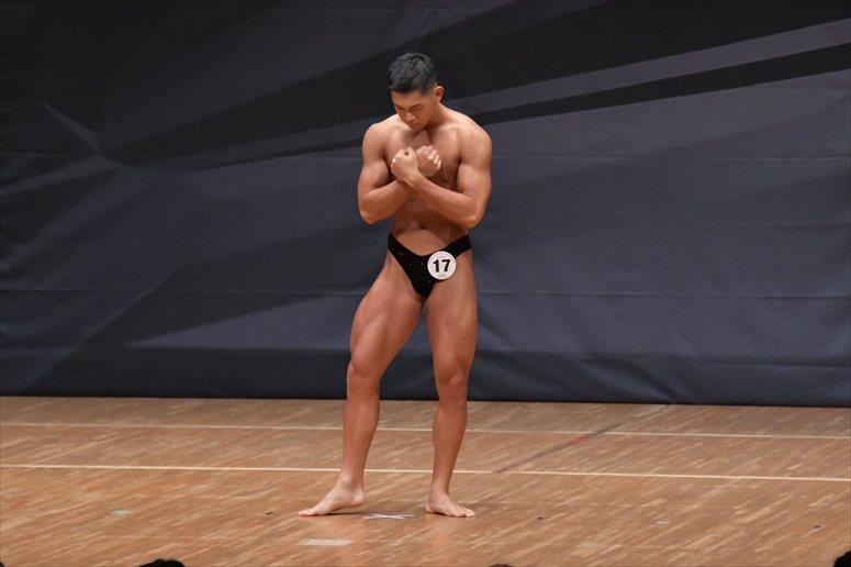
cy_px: 284
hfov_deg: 7.2
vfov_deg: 4.8
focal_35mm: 285
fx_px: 6734
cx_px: 426
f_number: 5.6
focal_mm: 190
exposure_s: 1/400
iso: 6400
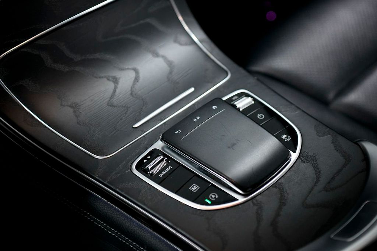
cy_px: 126
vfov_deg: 26.0
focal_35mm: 52
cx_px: 188
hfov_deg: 38.2
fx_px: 545
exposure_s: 1/400
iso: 1600
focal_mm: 52
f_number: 3.5
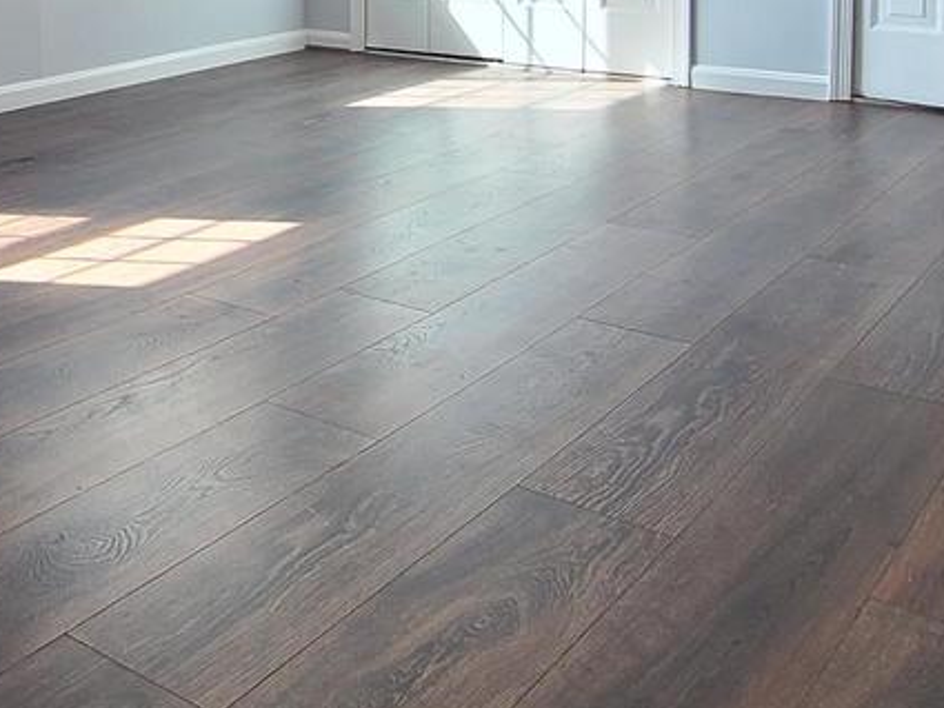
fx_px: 1200
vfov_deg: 30.2
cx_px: 2
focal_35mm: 44
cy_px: -31
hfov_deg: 38.2
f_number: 2.2
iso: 100
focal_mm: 2.2
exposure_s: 1/120
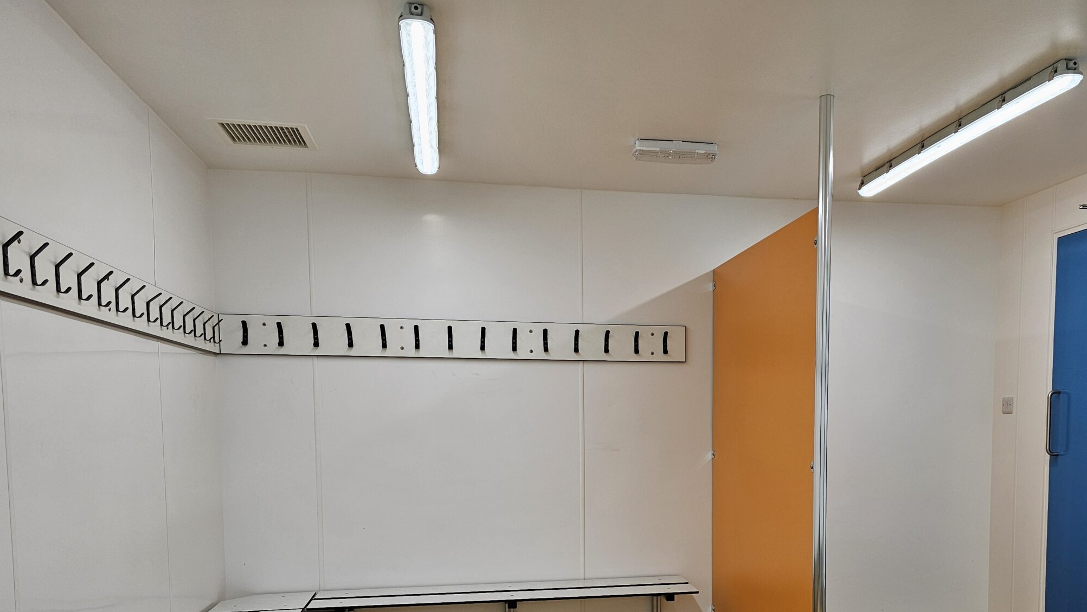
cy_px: 500
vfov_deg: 35.4
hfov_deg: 60.4
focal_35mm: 32
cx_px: 660
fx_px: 922
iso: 64
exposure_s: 1/100
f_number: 1.7
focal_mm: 6.3
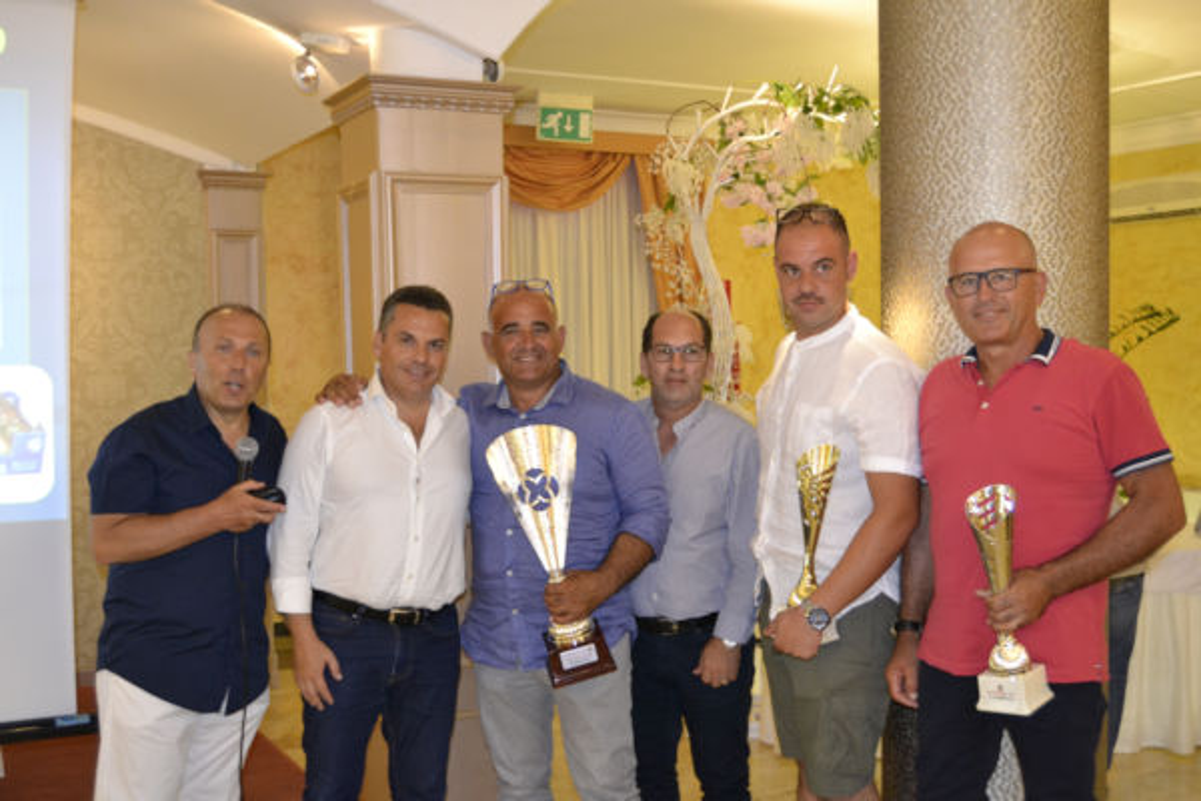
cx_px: 600
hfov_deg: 46.4
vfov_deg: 31.9
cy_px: 400
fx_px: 1401
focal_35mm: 42
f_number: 4
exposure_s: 1/60
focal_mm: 28
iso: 2000
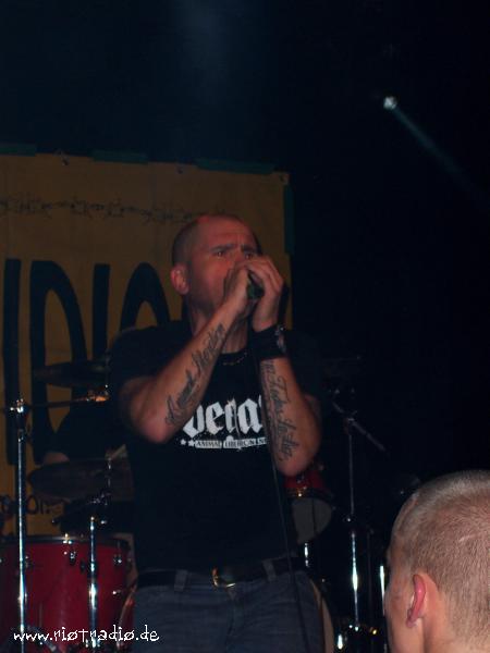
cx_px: 245
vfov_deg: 17.7
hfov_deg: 13.3
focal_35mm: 111
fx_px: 2095
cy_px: 326
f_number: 4.8
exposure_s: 1/90
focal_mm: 16.8
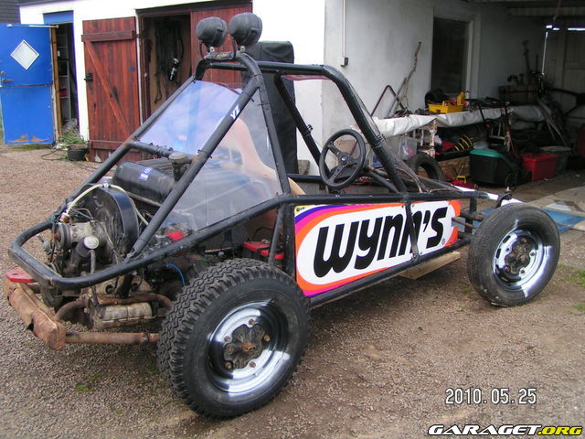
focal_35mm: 38
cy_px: 220
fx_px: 642
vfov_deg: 37.7
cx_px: 292
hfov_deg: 49.0
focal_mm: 5.8
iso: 50
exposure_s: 1/125
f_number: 4.5
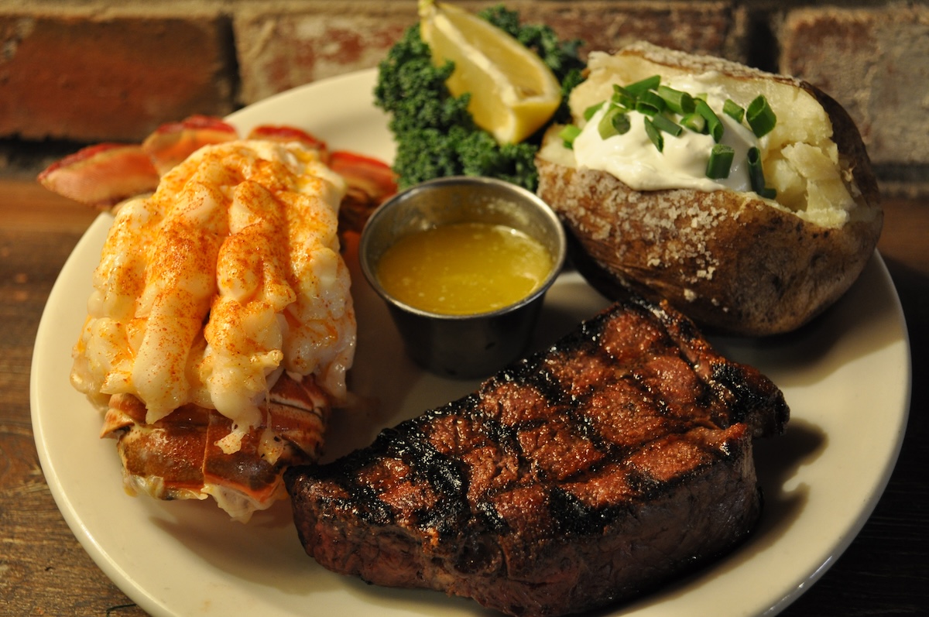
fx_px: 1237
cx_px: 464
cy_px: 308
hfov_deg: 41.2
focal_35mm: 48
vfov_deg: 28.0
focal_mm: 32
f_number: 4.8
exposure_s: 1/13
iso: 800
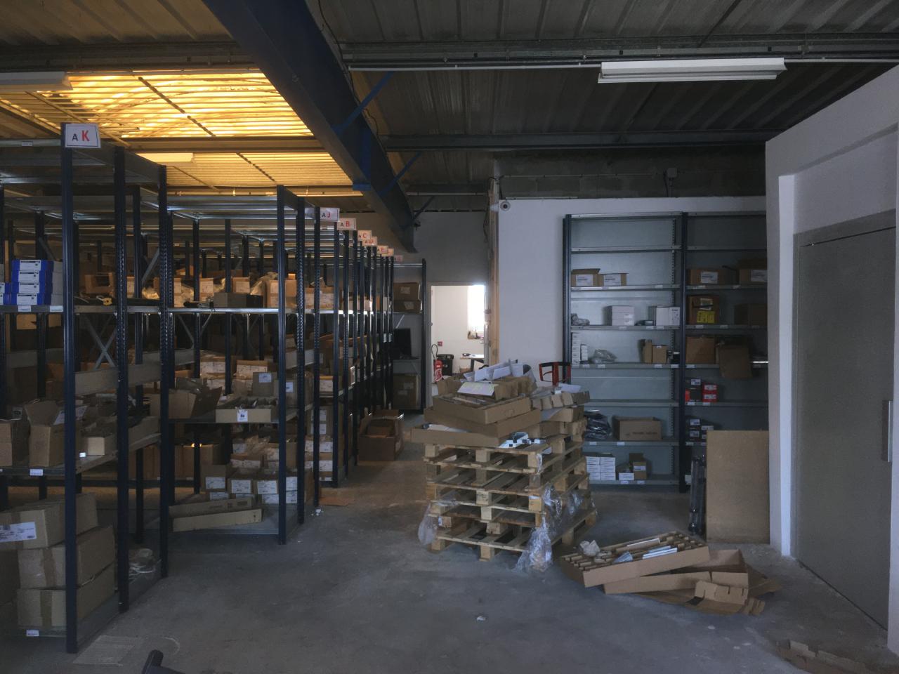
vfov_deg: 48.2
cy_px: 337
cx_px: 450
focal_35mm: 29
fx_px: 753
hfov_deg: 61.7
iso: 64
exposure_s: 1/33
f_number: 2.2
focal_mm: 4.15
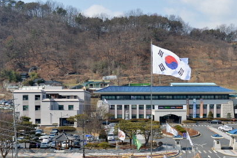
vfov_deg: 24.0
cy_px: 113
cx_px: 166
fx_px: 368
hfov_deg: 35.2
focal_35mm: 56
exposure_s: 1/200
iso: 100
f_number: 7.1
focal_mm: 38
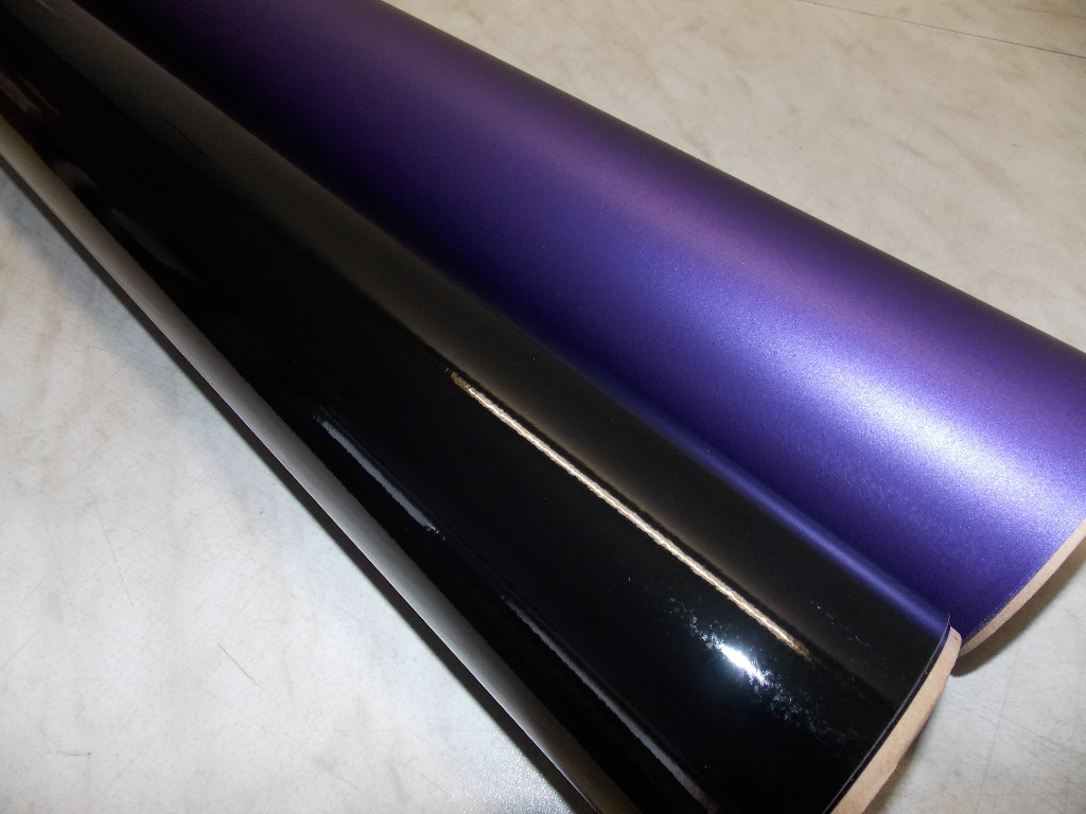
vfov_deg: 58.9
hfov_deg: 73.9
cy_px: 407
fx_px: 722
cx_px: 543
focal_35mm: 23
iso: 200
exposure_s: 1/30
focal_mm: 4
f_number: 3.1
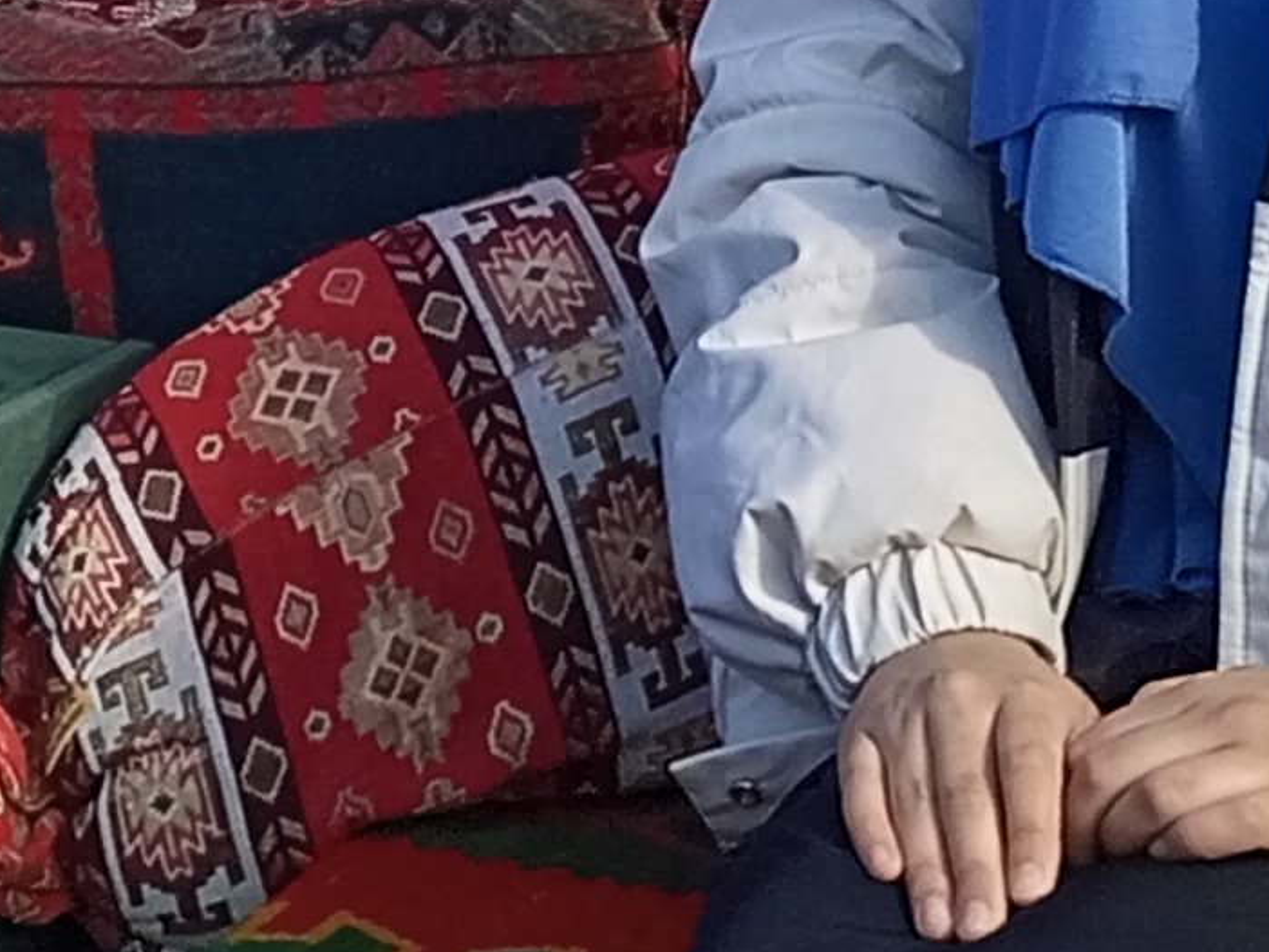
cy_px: -965
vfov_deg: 8.1
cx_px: -504
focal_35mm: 175
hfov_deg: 11.0
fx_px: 6418
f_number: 1.8
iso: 110
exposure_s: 1/507
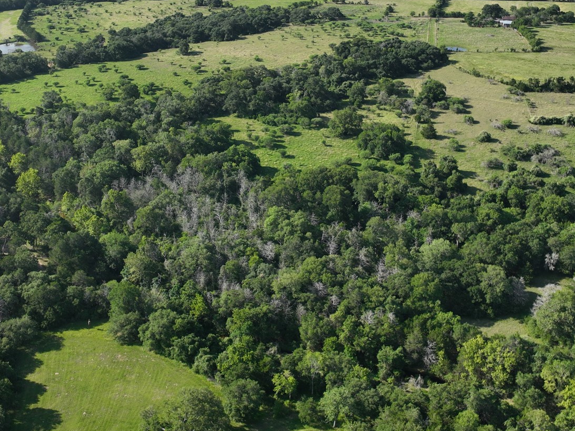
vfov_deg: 31.9
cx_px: 270
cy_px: 145
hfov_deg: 42.1
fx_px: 747
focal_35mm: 45
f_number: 2.8
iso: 120
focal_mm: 12.29
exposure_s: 1/1600
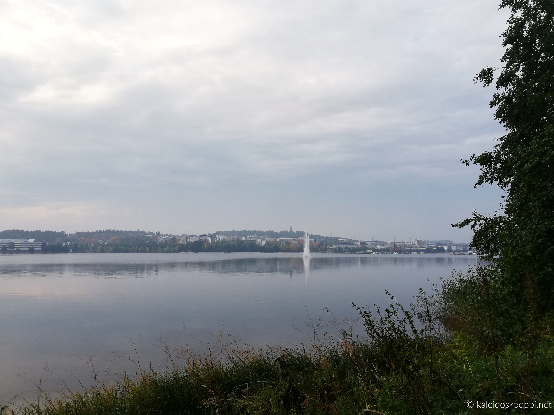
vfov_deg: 53.1
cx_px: 277
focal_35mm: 26
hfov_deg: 67.3
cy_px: 208
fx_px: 416
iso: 50
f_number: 2.2
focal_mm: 3.81
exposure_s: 1/267
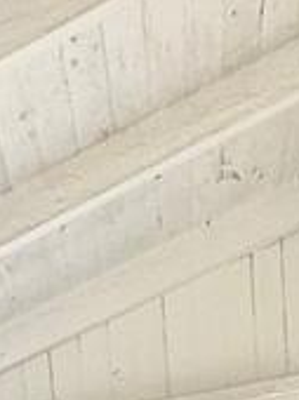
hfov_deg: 14.9
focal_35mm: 99
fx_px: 1143
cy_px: 1106
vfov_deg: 12.4
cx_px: 92
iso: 40
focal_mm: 2.22
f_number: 2.2
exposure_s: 1/308
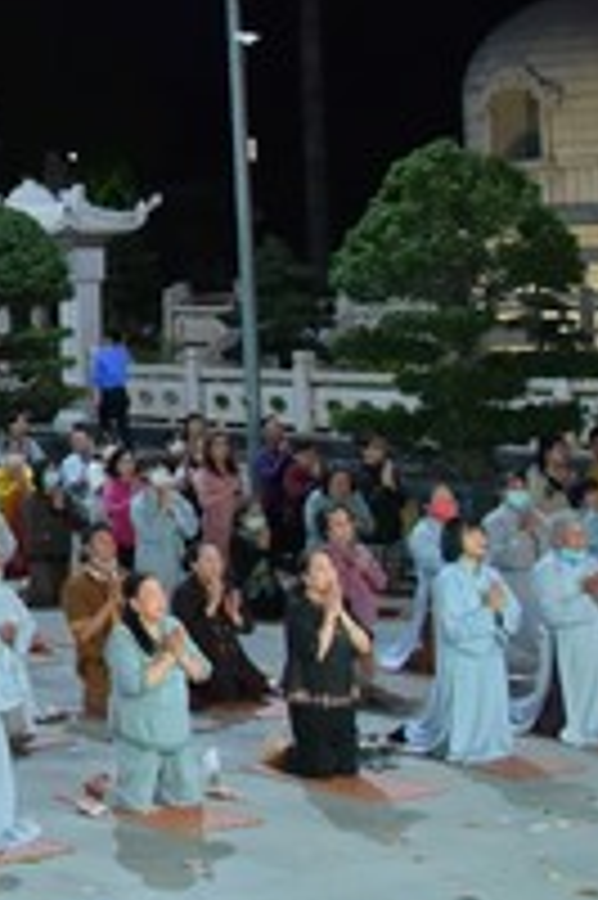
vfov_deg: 20.0
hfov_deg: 12.3
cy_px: 148
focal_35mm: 101
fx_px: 2521
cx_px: -513
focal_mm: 31
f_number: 4
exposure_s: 1/80
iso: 1600
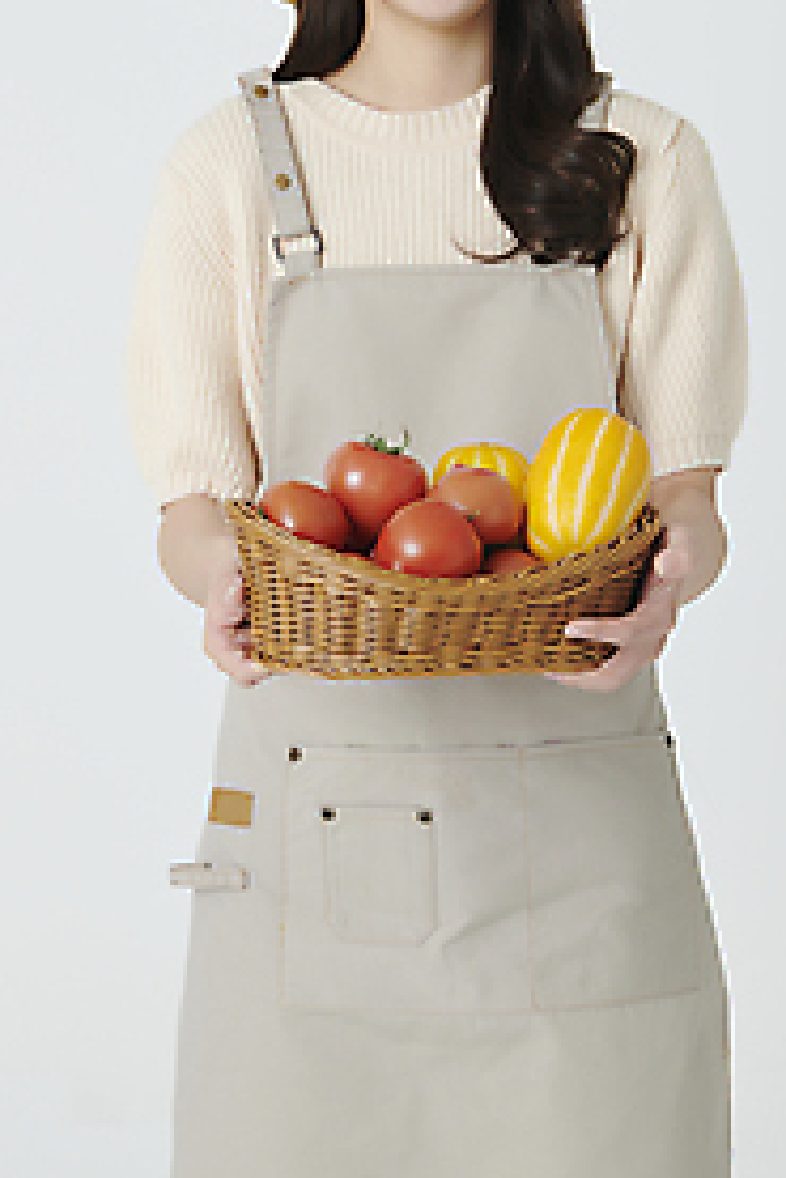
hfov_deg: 13.6
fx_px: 3303
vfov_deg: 20.1
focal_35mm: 101
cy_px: 361
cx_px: 444
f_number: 11
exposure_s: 1/125
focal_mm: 70
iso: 80
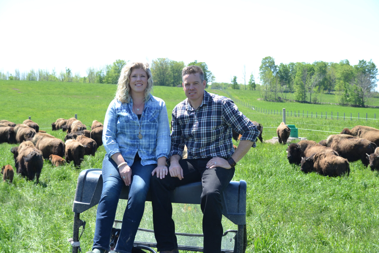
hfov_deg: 30.5
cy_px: 126
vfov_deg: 20.6
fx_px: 695
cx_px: 190
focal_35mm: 66
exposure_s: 1/160
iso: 100
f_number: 6.3
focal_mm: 44
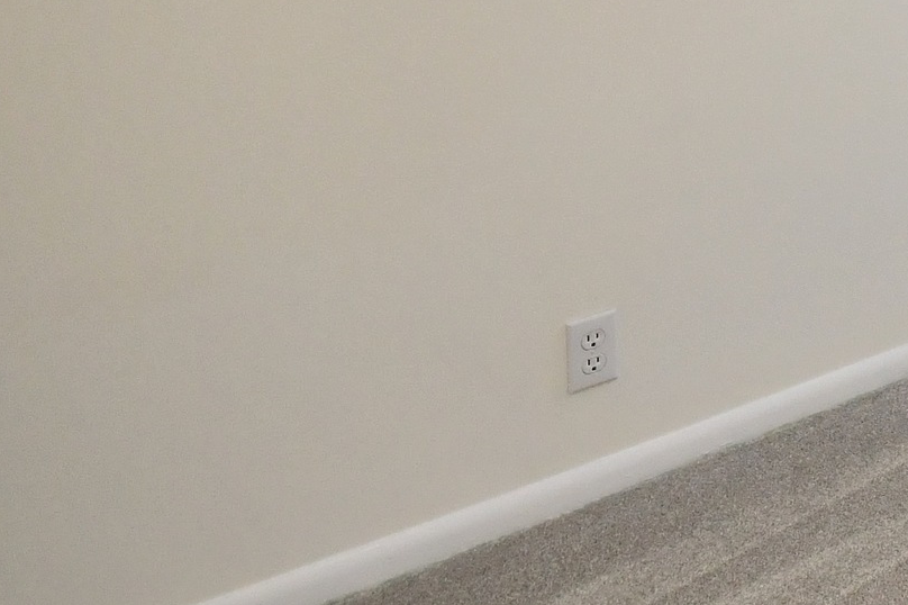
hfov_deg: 22.5
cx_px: 1590
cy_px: -267
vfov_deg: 20.7
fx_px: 1437
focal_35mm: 57
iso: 640
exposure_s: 1/125
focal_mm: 10
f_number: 6.3
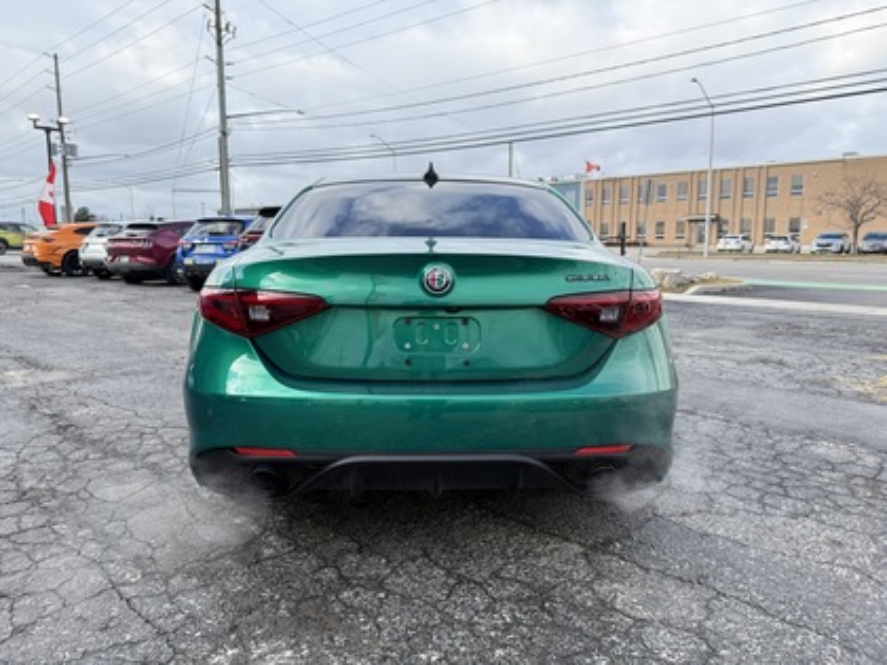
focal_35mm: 24
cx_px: 444
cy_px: 332
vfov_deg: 56.8
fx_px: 615
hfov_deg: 71.6
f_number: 1.78
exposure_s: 1/765
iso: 100
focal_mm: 6.76
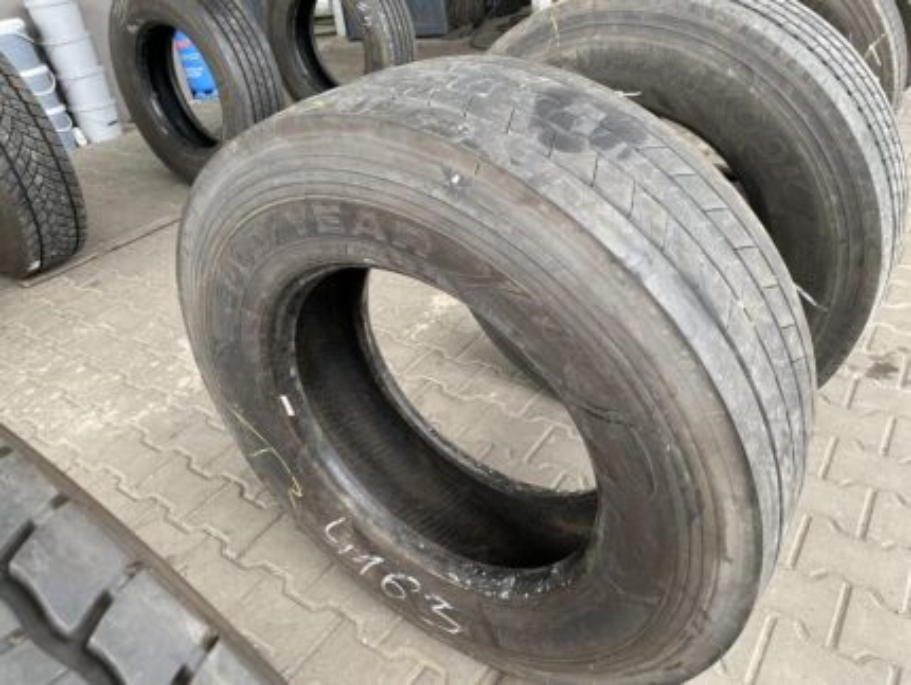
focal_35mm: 26
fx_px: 685
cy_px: 342
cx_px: 456
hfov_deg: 67.3
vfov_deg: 53.1
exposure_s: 1/121
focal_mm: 4.25
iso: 125
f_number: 1.8
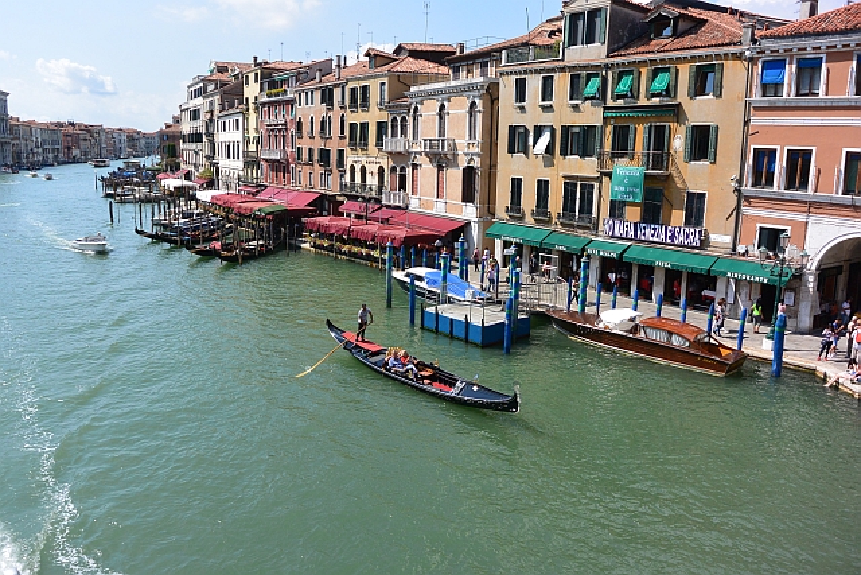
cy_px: 288
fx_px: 670
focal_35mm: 28
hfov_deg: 65.5
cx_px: 430
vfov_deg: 46.4
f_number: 5
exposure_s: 1/1000
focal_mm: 10.7
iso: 160
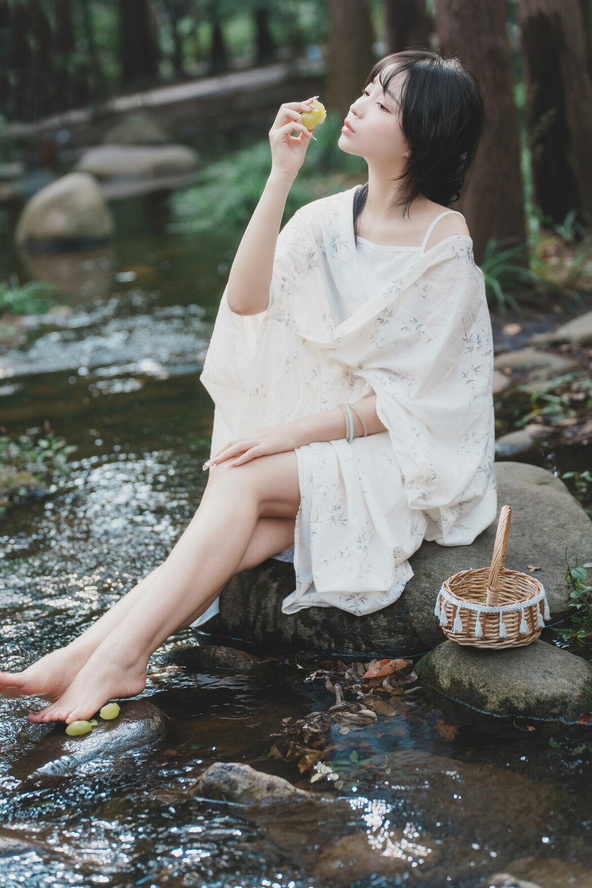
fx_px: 1727
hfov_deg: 19.5
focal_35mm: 70
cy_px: 444
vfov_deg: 28.8
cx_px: 296
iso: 125
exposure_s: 1/200
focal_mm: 70
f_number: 2.5
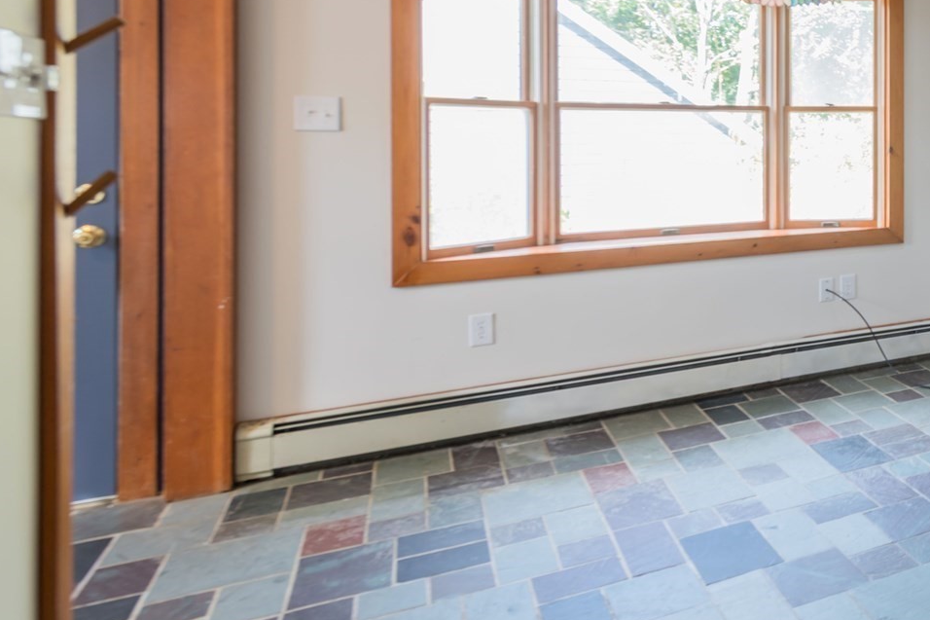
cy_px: 136
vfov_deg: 41.9
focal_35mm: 30
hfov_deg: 48.2
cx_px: 976
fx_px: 775
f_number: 7.1
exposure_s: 1/8
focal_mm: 14
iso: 100
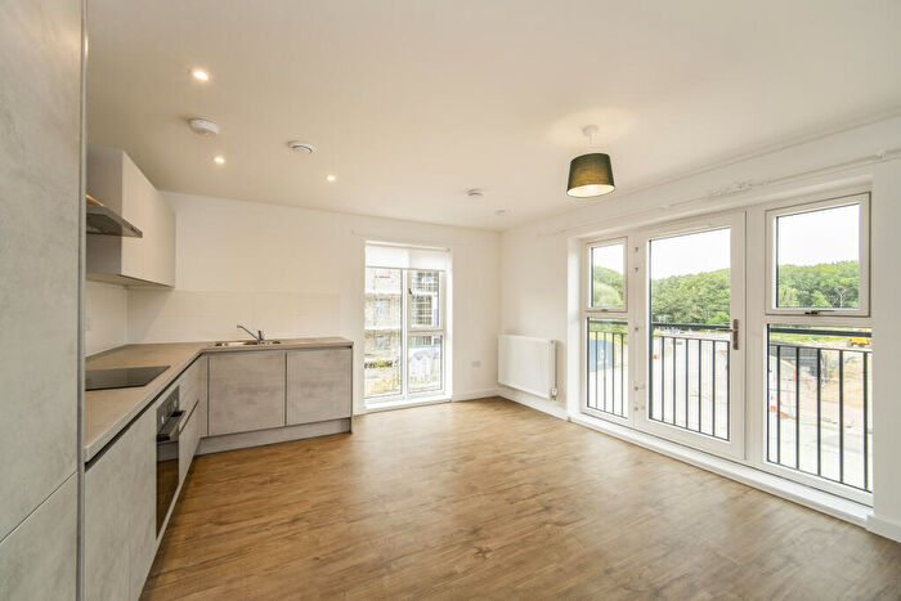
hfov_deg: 100.4
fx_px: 375
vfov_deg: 77.4
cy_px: 300
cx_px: 450
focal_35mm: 15
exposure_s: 1/30
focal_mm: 10
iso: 400
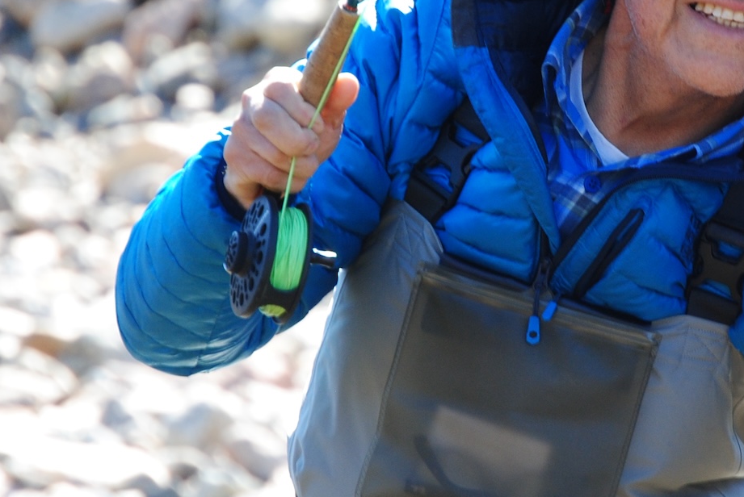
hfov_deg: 2.9
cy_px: 188
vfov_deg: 1.9
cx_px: 614
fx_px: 14832
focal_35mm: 717
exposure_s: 1/125
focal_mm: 200
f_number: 9
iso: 200
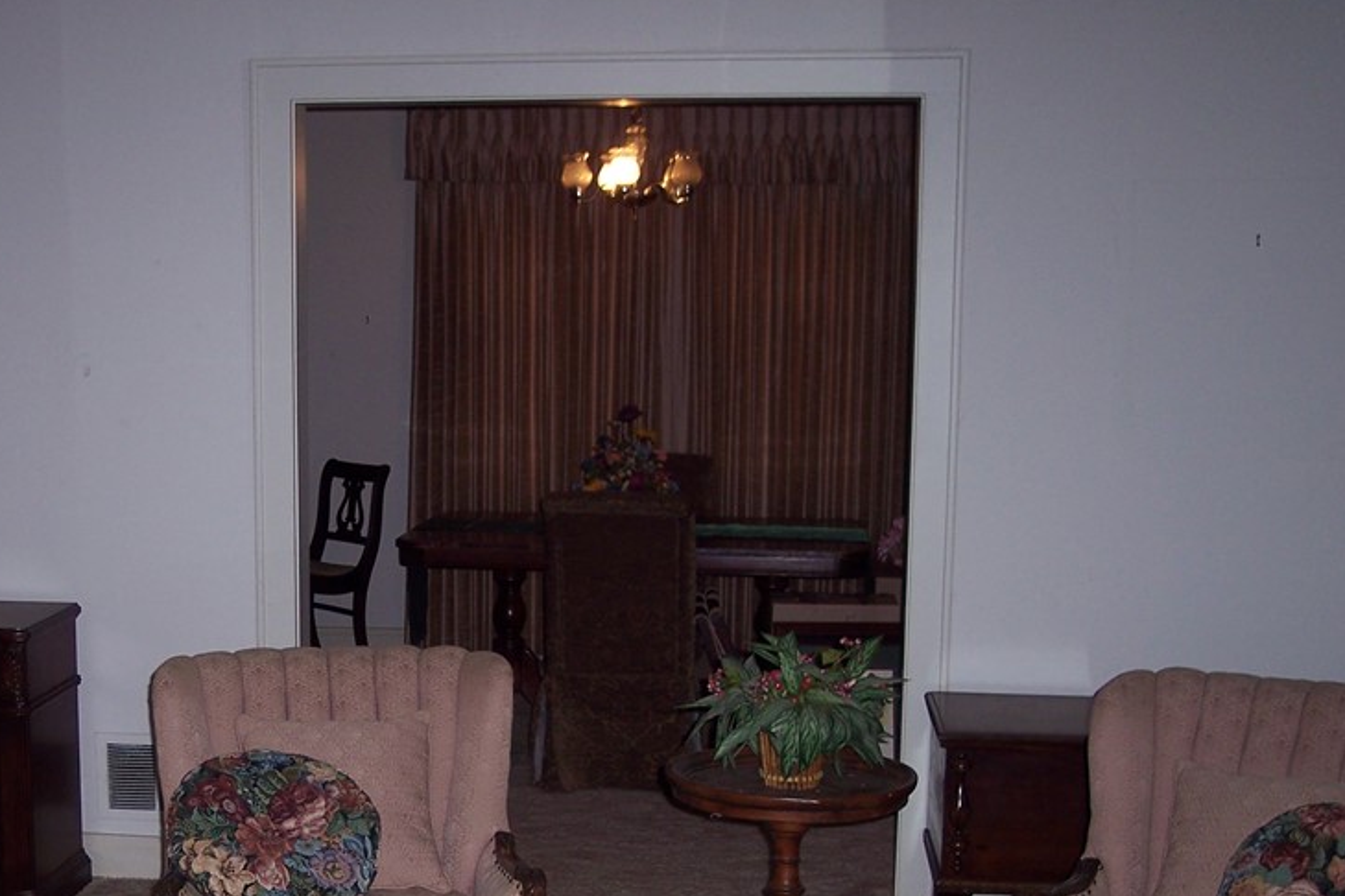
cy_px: 695
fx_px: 2129
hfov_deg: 34.6
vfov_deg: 23.5
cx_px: 415
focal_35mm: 57
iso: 100
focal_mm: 8
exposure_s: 1/60
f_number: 2.8
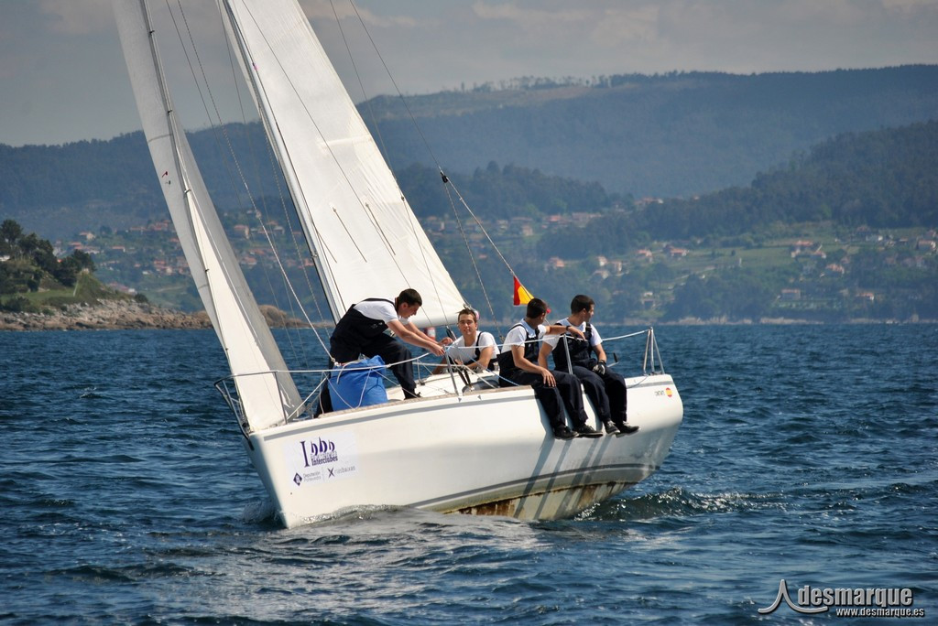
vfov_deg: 6.1
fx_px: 5866
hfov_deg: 9.1
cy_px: 313
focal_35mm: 225
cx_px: 469
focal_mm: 150
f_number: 5
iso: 200
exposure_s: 1/1600
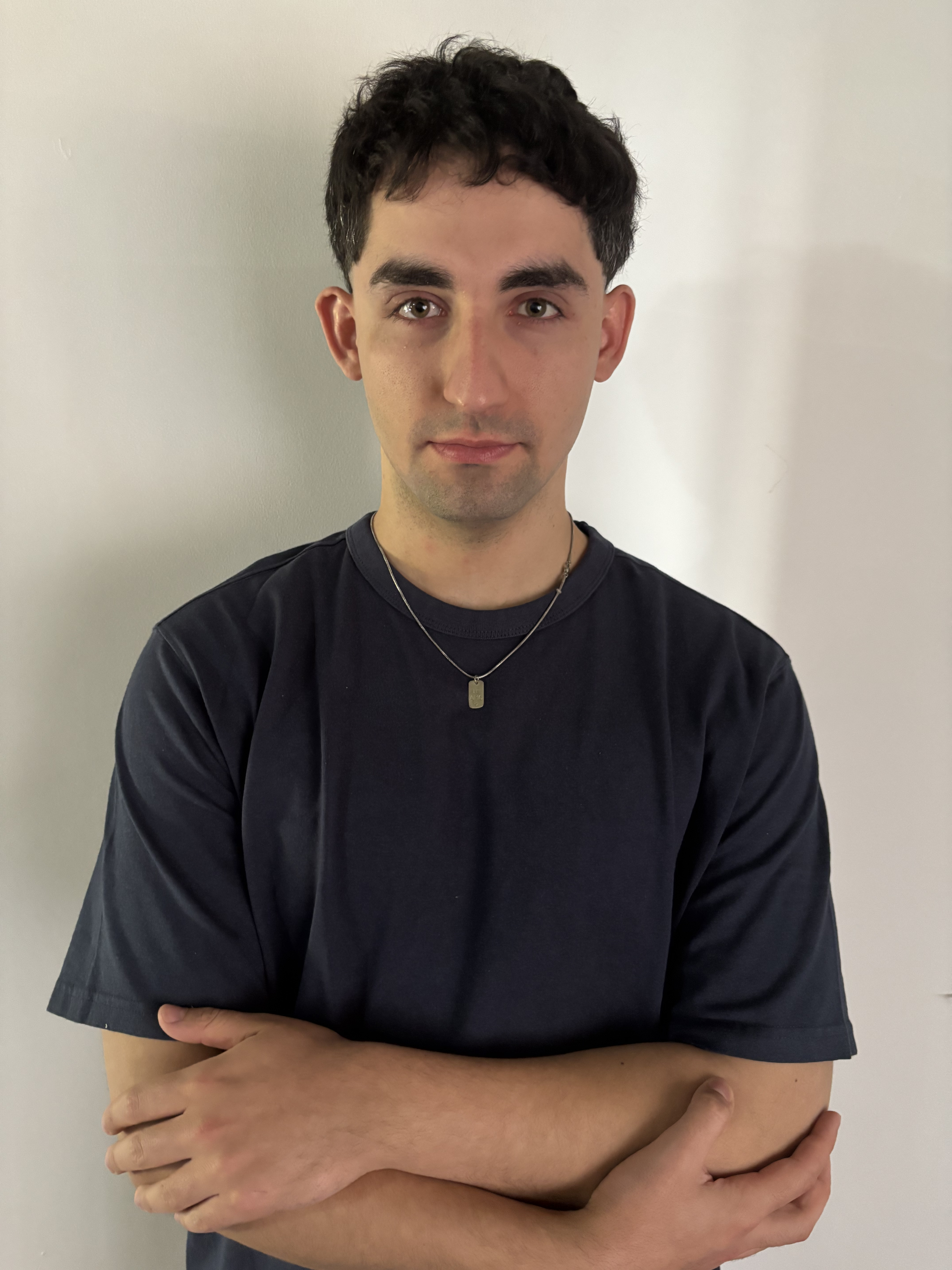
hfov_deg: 53.1
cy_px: 635
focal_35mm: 26
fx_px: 953
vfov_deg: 67.3
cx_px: 476
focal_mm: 5.96
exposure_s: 1/35
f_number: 1.6
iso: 640
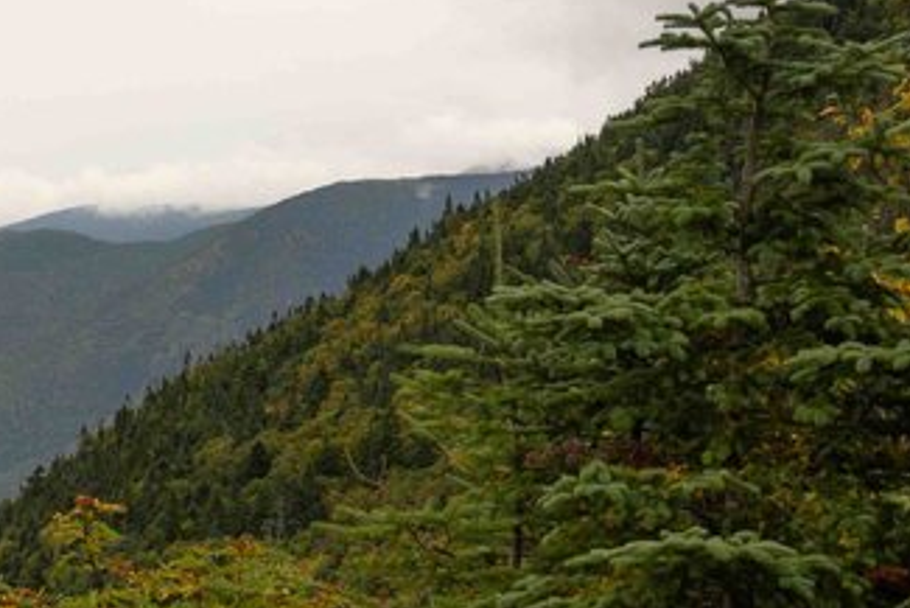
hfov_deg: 12.2
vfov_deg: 8.7
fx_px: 3994
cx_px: -574
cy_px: 409
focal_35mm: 158
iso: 100
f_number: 6.3
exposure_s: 1/160
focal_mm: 42.8
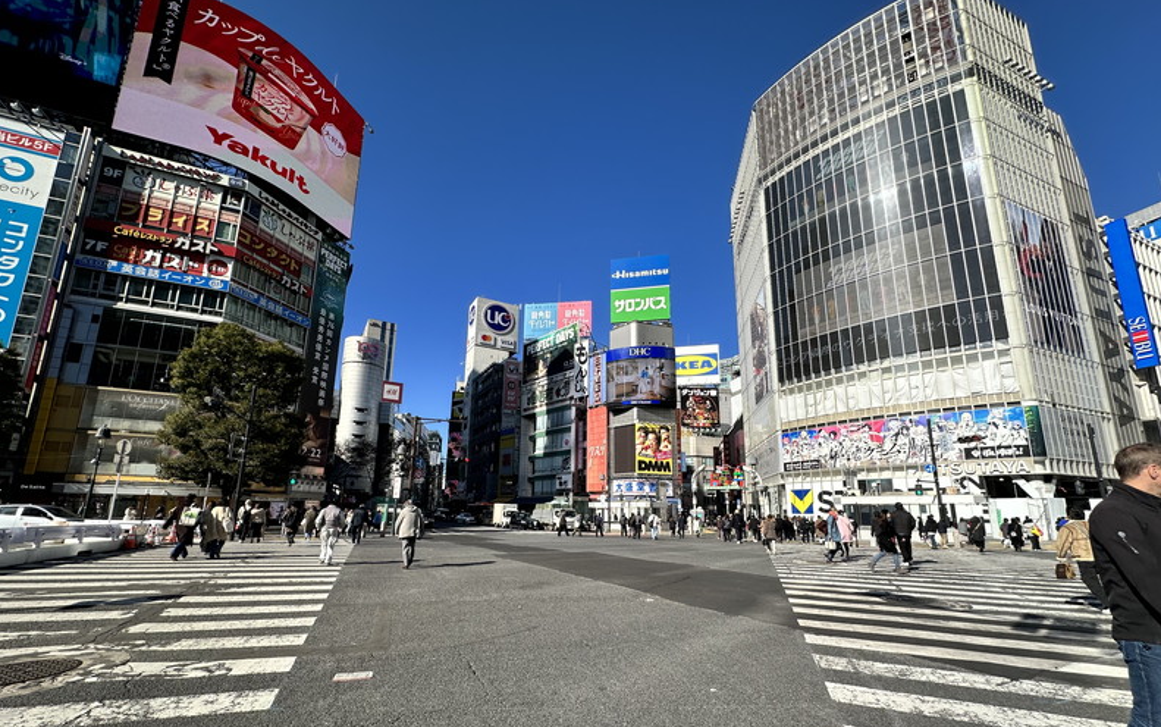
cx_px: 575
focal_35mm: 15
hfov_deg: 101.4
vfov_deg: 74.3
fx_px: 475
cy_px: 422
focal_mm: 2.22
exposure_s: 1/1916
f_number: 2.2
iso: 50
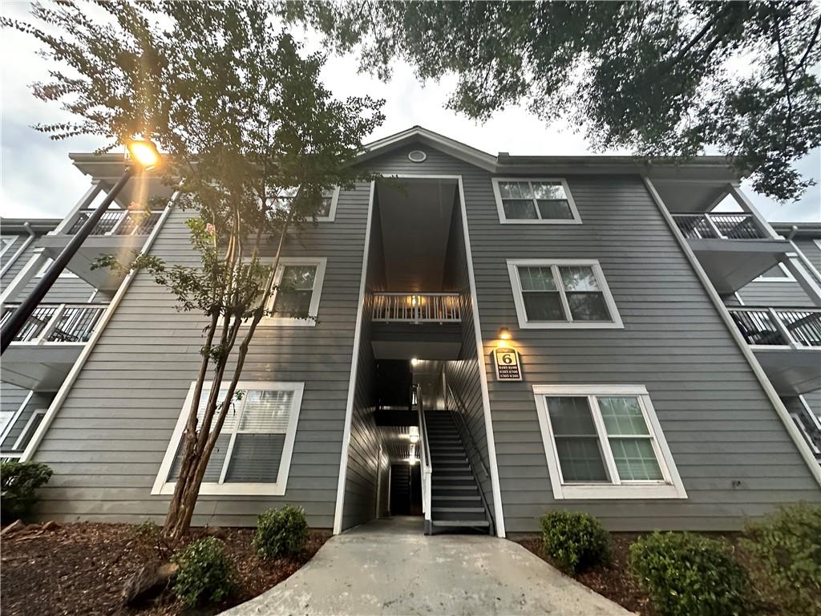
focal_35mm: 14
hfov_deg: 102.1
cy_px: 308
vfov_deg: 85.7
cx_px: 410
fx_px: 332
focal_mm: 2.22
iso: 640
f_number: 2.2
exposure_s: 1/60
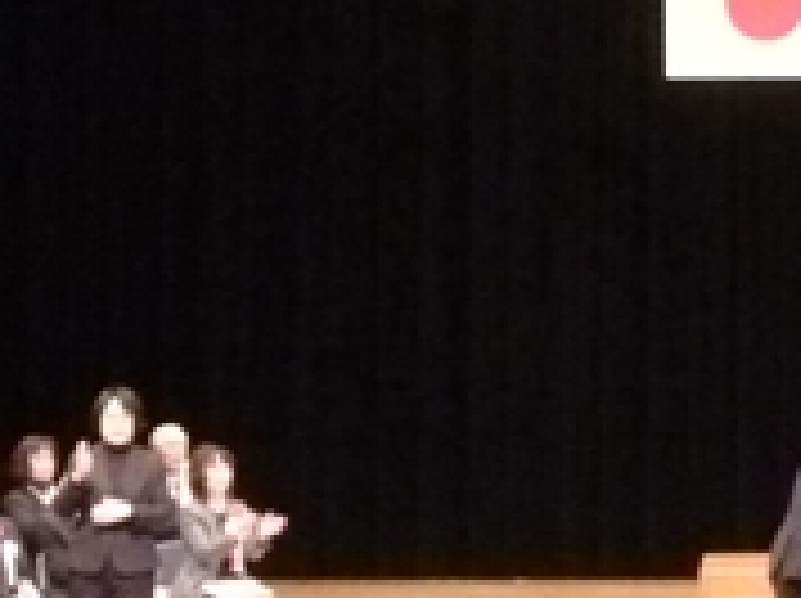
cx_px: 999
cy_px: 88
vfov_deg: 7.5
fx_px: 4552
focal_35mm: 197
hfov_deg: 9.9
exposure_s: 1/25
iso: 1600
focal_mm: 12.5
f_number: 5
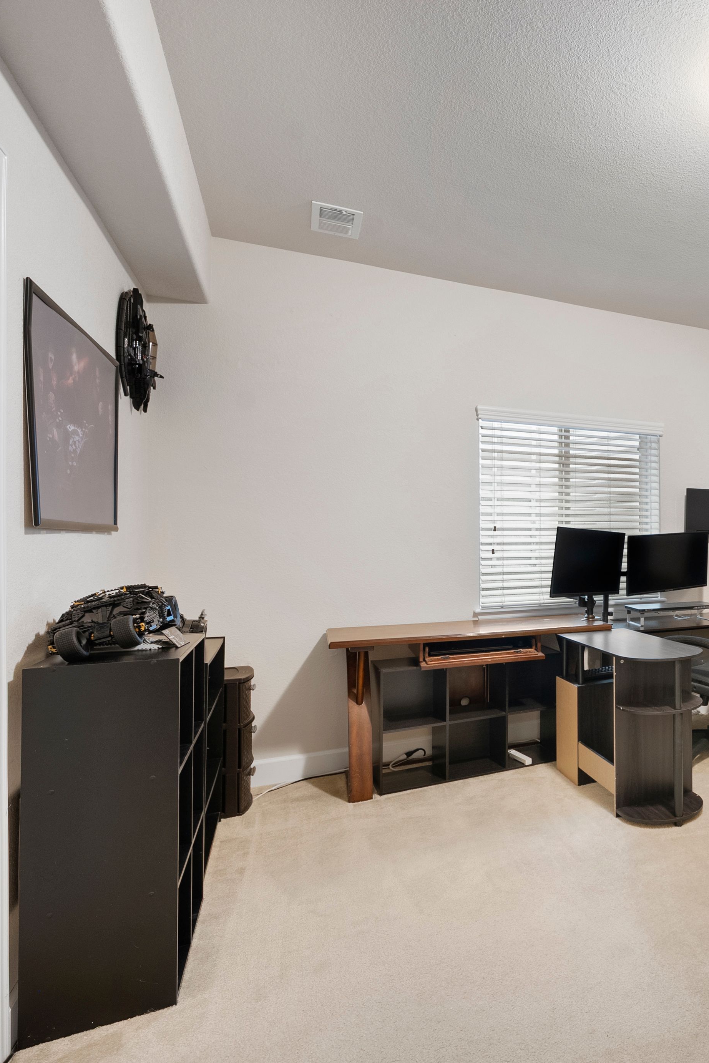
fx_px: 679
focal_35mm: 23
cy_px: 538
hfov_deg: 46.9
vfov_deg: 76.1
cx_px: 694
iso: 640
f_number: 8
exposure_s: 1/1.67
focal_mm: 15
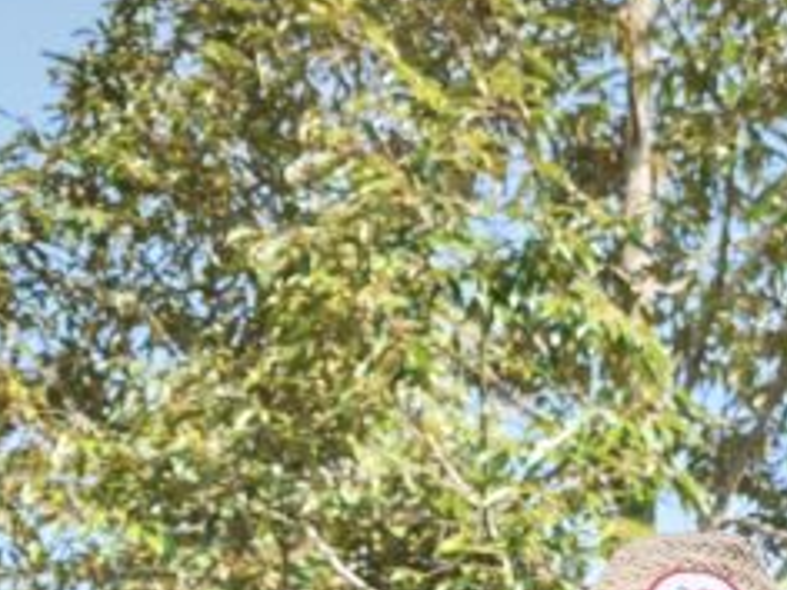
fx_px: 1773
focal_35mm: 78
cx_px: 630
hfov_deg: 24.6
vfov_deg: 16.7
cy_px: 950
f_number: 1.7
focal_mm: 5.35
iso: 50
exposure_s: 1/103
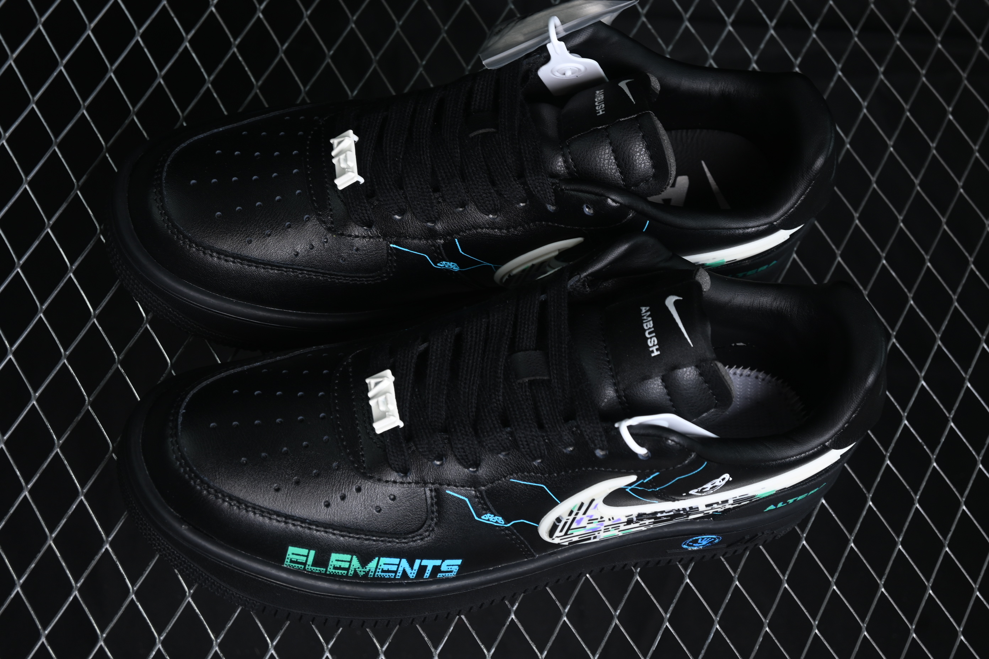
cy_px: 330
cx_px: 494
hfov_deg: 27.0
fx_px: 2060
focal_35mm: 75
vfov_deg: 18.2
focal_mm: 50
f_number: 6.3
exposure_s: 1/40
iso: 160
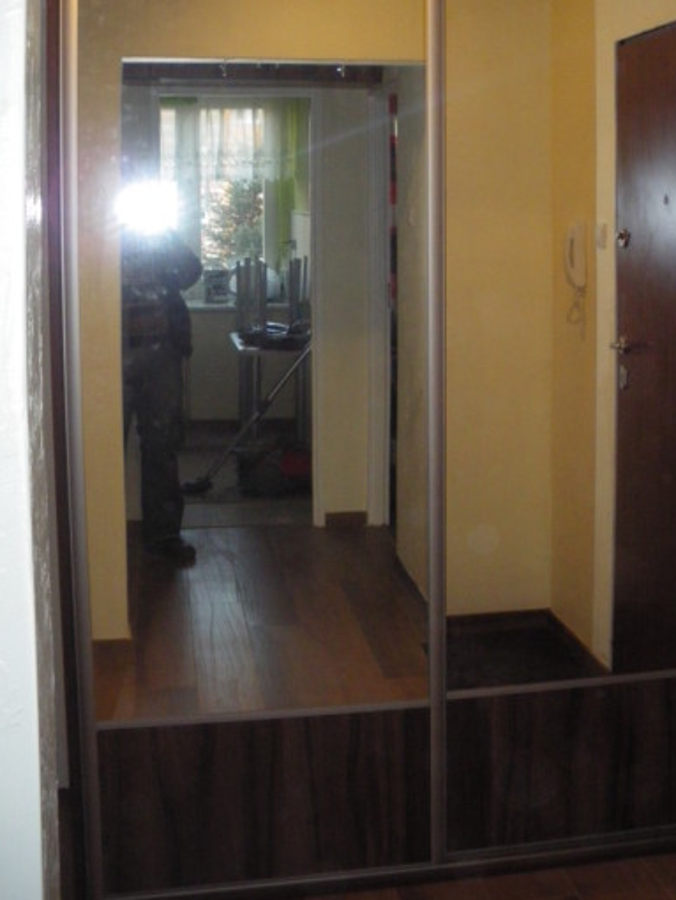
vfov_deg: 39.3
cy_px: 318
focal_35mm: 48
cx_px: 447
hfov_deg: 30.1
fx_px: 1249
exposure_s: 1/50
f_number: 3.5
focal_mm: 6.3
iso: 400
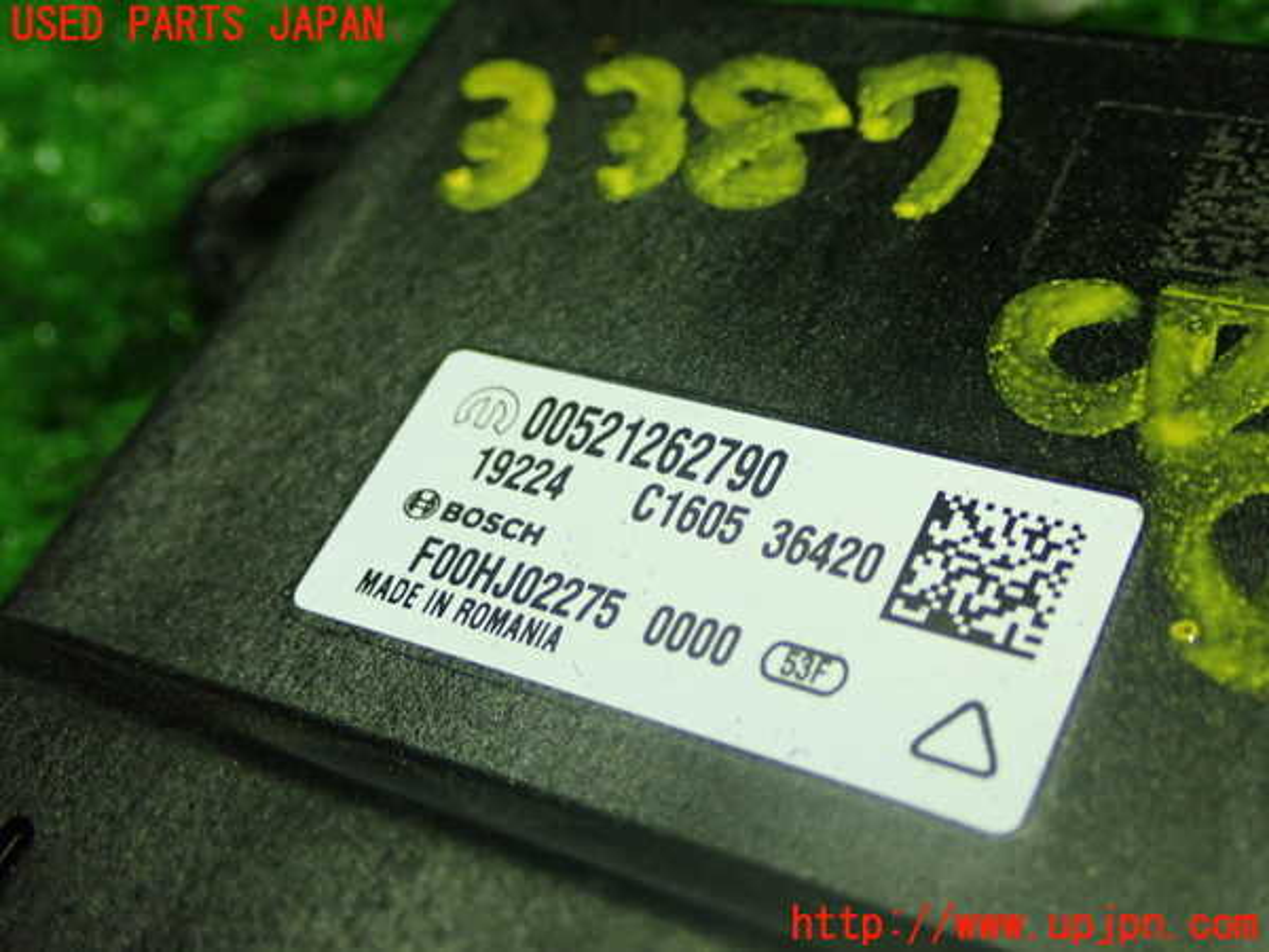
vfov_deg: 29.1
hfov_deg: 38.2
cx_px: 634
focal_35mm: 50
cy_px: 476
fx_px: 1833
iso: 800
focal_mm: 9.01
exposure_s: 1/25
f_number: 3.2
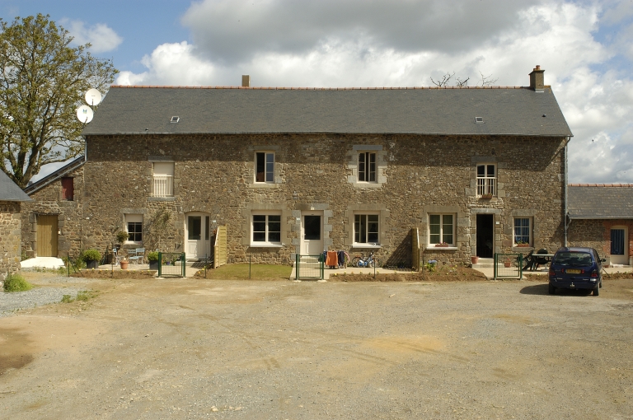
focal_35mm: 42
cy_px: 210
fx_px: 738
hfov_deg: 46.5
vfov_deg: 31.8
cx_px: 316
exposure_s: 1/100
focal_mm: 28
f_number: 18
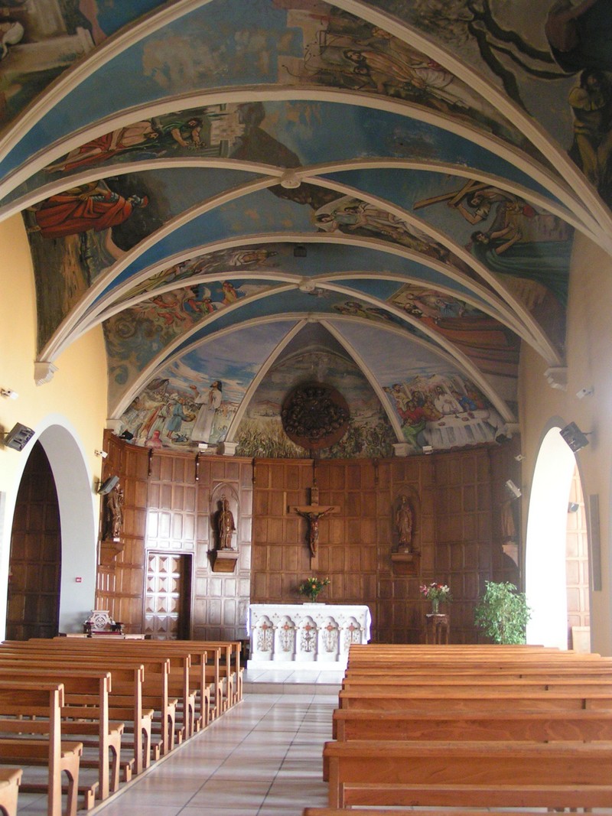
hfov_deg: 37.7
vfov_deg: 49.0
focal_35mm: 38
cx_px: 306
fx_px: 896
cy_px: 408
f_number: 2.8
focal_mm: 5.8
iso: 200
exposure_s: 1/5
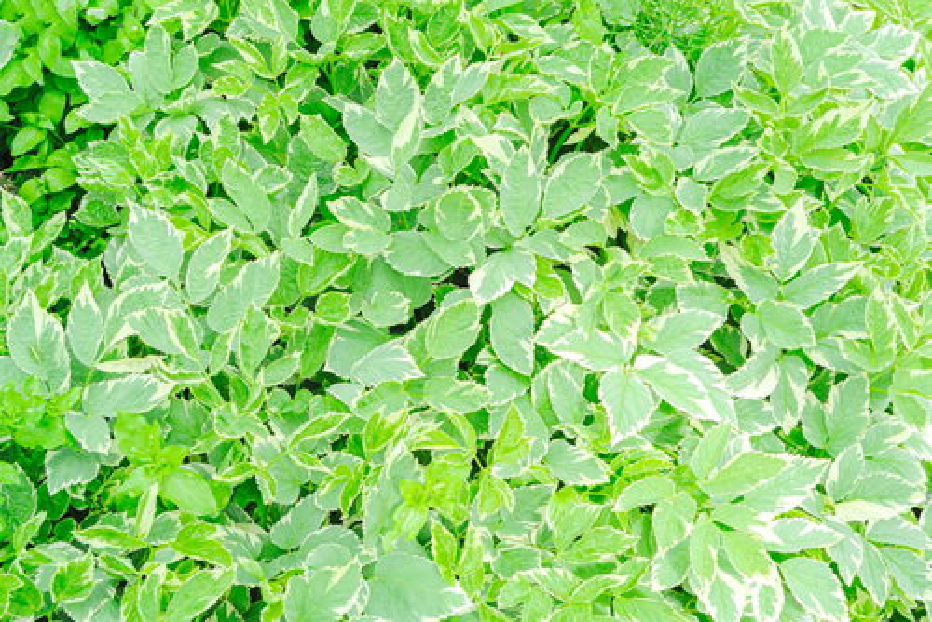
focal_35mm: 56
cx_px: 466
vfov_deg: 24.2
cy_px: 311
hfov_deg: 35.6
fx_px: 1451
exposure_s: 1/200
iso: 100
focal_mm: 21.1
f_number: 6.3
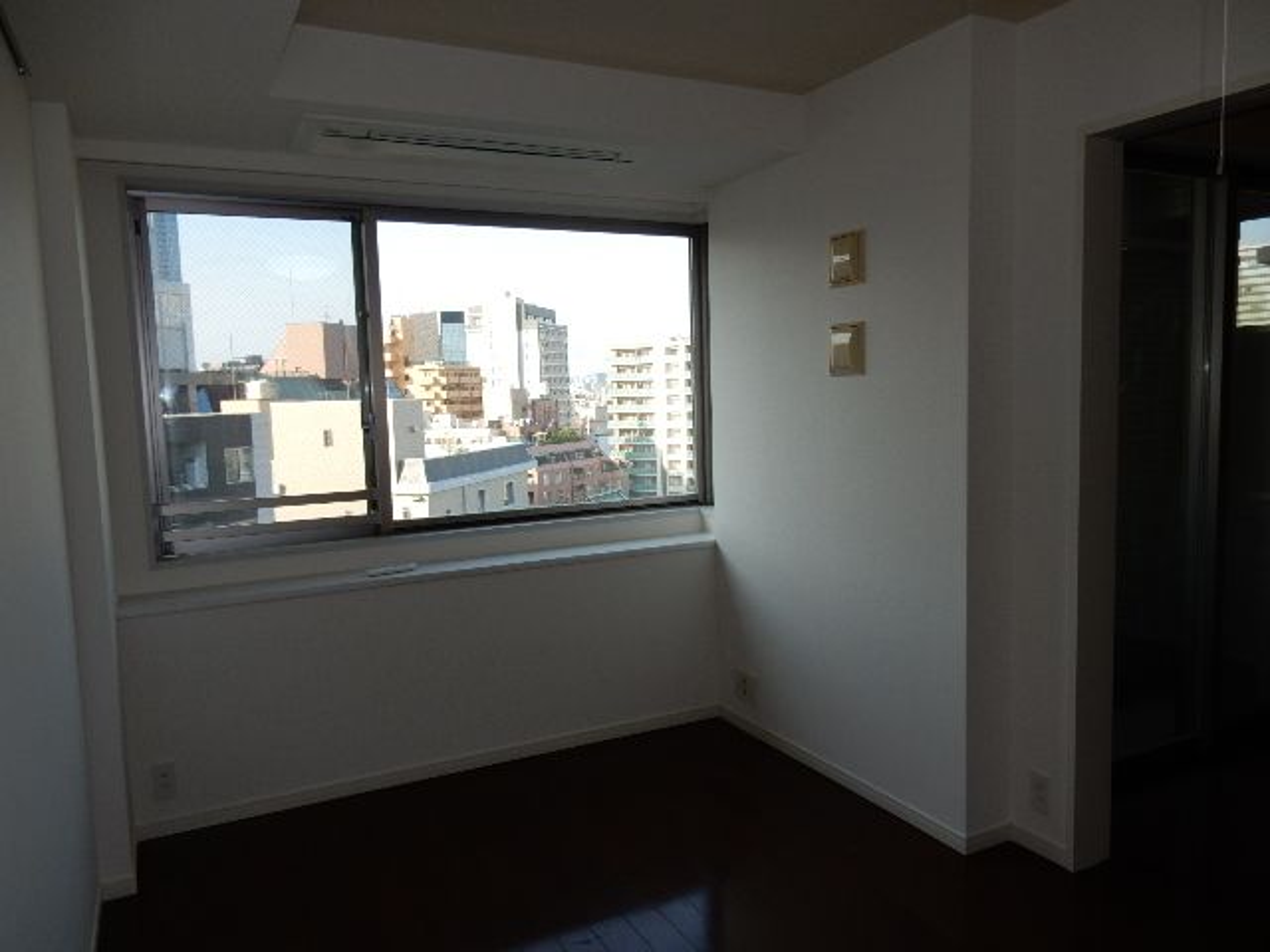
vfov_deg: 54.9
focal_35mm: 25
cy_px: 476
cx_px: 635
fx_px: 917
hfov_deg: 69.4
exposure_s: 1/250
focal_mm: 4.5
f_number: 3.7
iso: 125
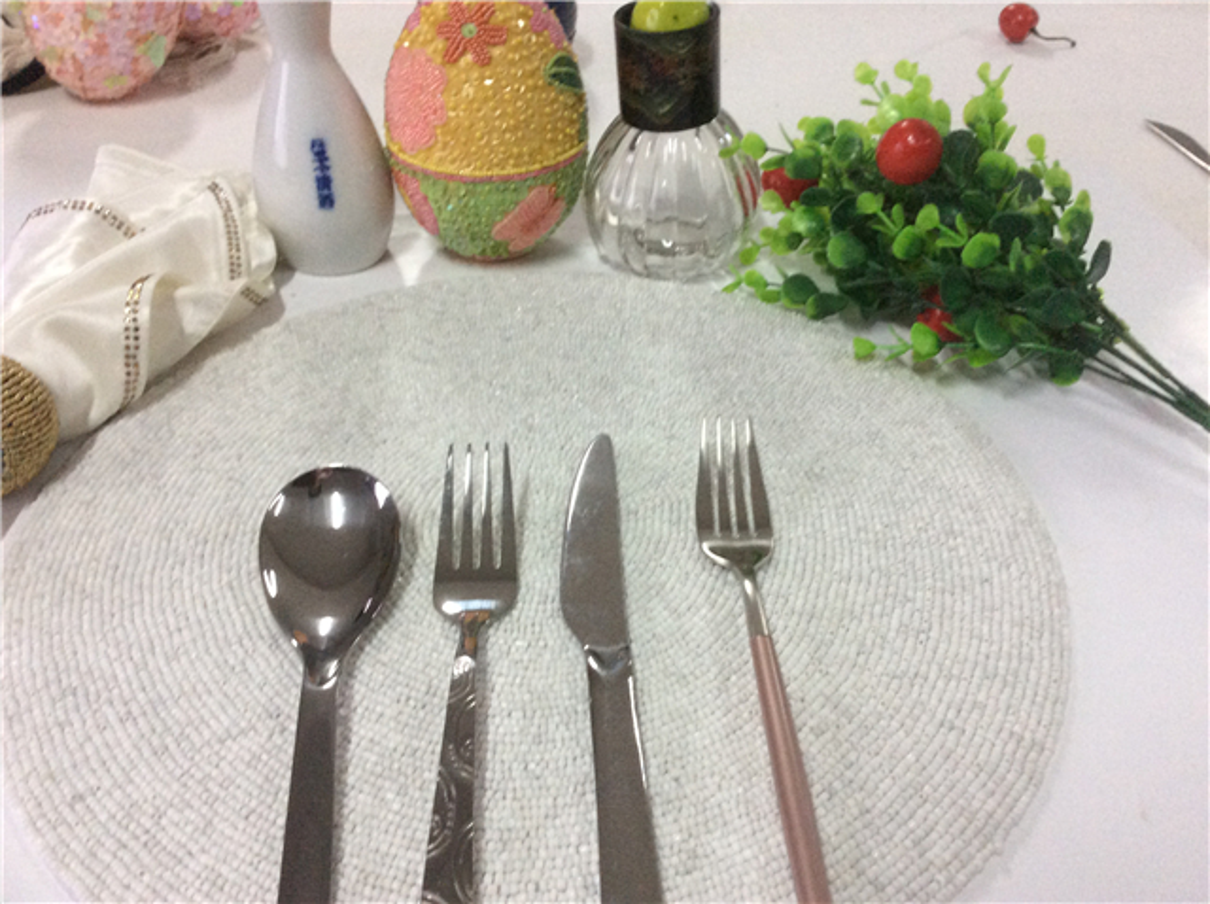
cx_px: 605
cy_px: 452
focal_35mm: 32
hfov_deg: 56.9
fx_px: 1117
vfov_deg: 44.1
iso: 160
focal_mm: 3.3
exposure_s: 1/25
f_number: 2.4
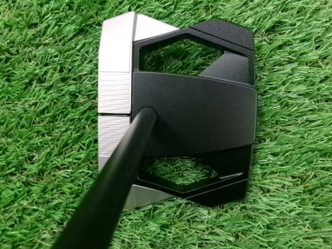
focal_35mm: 28
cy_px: 124
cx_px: 166
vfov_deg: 49.7
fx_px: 269
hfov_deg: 63.4
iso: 800
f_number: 3.9
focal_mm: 5.1
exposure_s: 1/34
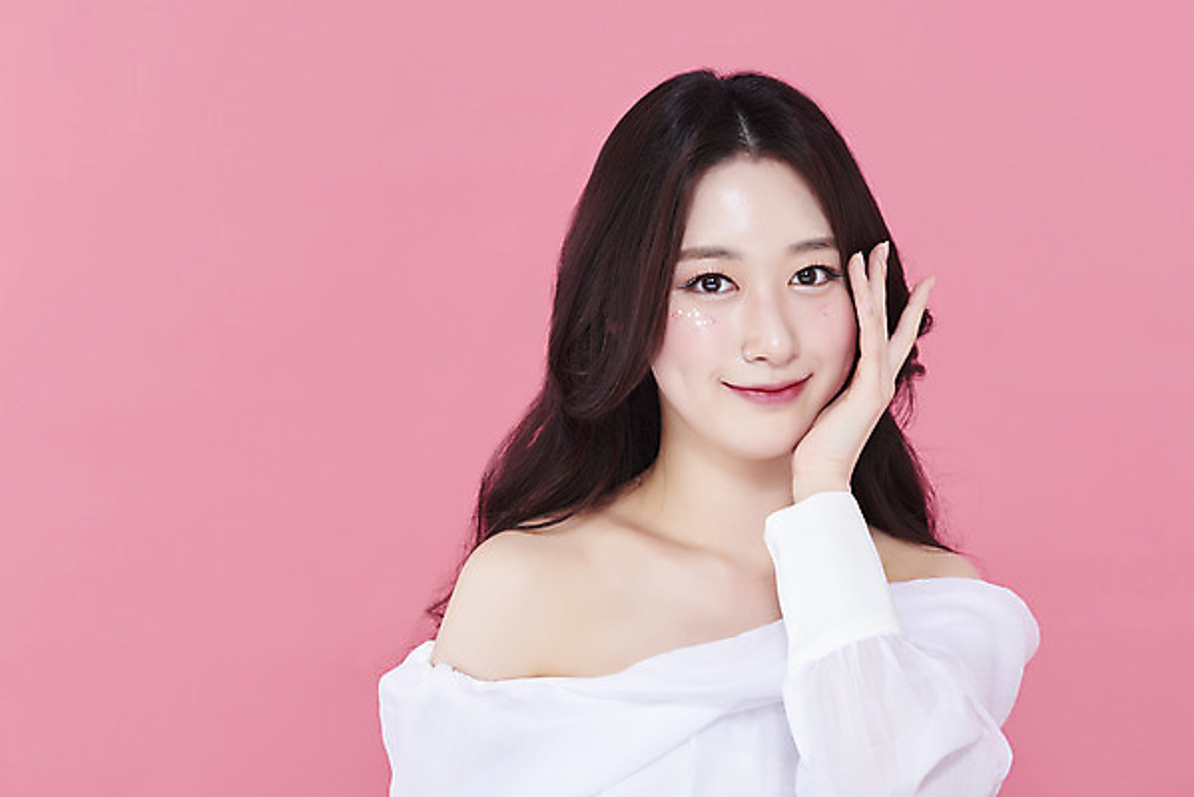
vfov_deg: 13.1
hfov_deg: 19.4
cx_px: 597
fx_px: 3484
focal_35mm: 105
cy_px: 398
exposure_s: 1/125
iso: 64
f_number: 11
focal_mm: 105
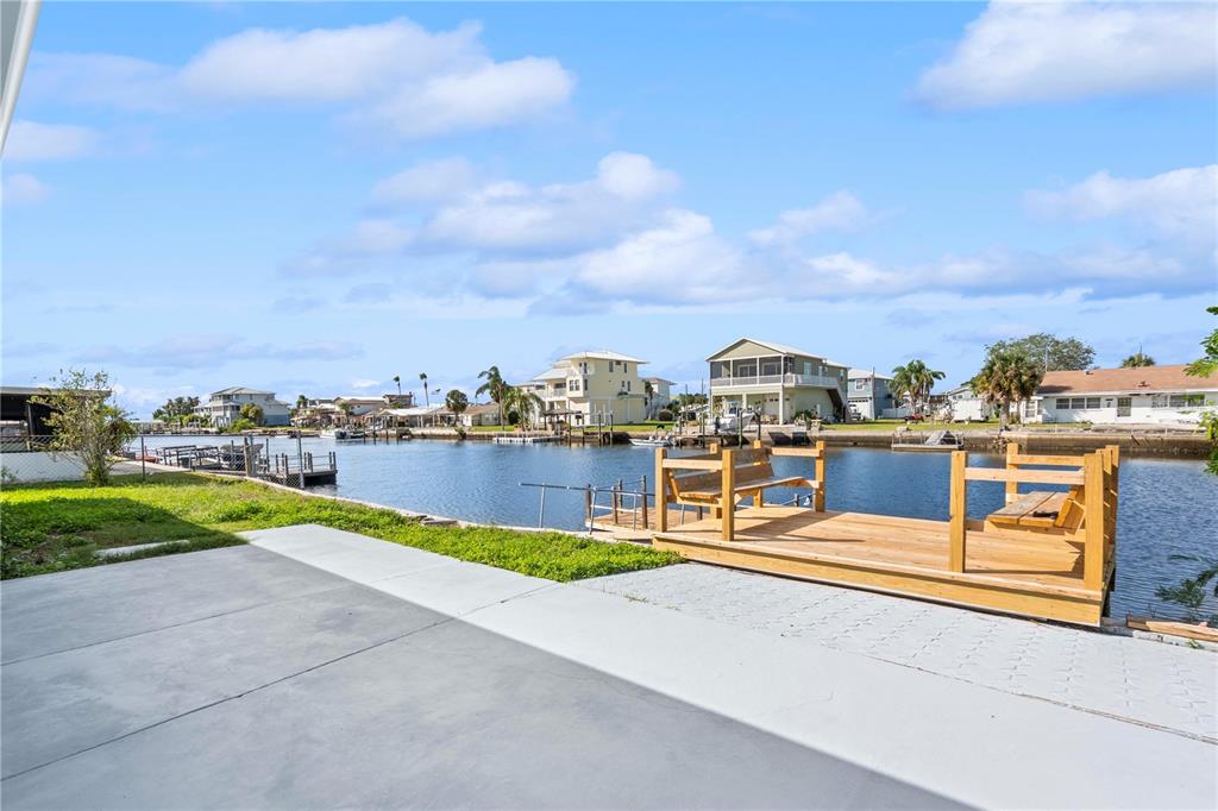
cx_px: 609
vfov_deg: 73.7
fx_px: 541
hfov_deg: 96.8
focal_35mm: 16
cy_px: 406
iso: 250
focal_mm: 16
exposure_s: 1/250
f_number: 9
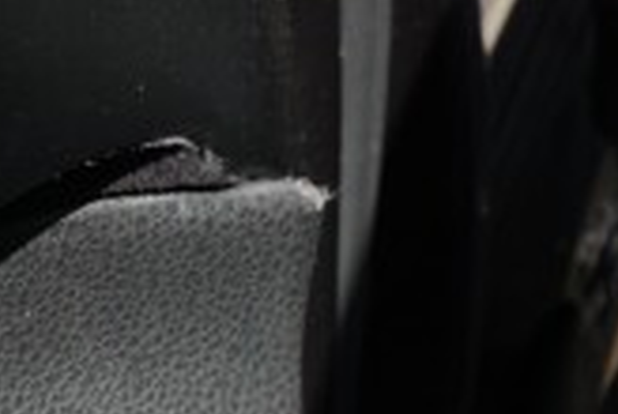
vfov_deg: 6.0
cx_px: -264
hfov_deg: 8.8
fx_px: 3921
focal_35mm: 228
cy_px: -160
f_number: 7.1
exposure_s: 1/250
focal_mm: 50
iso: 200
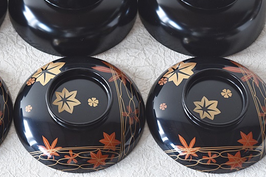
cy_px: 44
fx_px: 887
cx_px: 78
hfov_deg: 17.0
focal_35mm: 120
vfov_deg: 11.4
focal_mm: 52
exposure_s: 1/8
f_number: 5.6
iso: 800
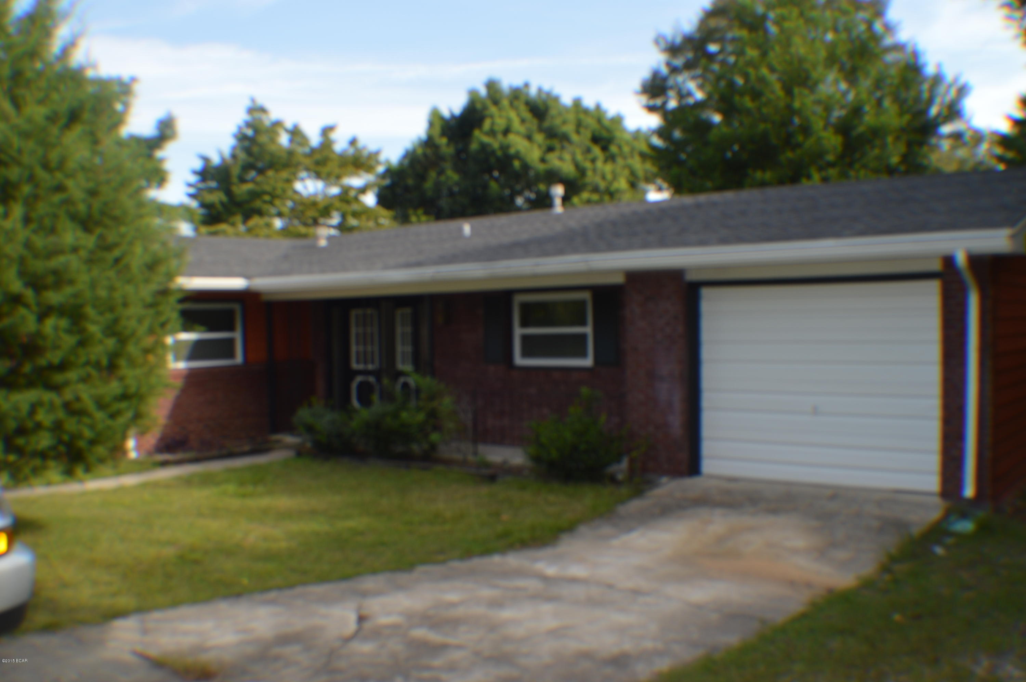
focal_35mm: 39
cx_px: 513
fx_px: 1110
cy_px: 341
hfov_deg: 49.6
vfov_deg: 34.1
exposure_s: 1/200
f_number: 5
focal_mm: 26
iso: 100
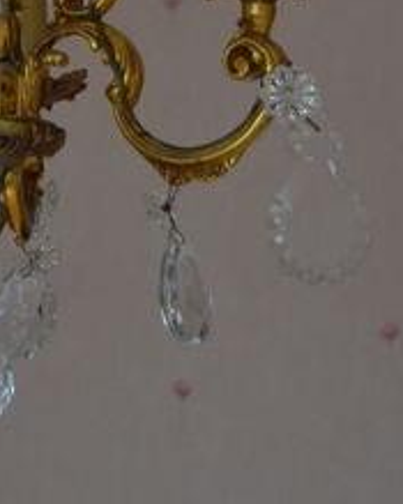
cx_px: -2
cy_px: -212
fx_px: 2074
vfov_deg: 13.2
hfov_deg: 11.0
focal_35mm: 139
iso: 1100
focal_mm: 30
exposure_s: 1/60
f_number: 4.2
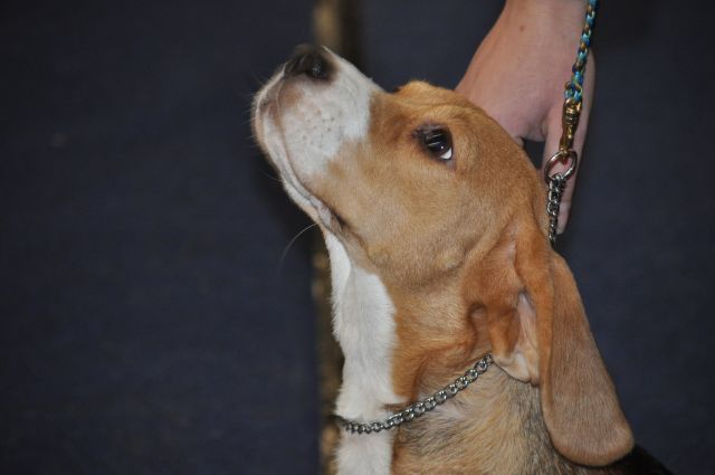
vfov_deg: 8.9
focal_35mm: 153
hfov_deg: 13.4
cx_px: 358
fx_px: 3035
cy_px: 238
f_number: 4.5
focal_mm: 102
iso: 800
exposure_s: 1/60
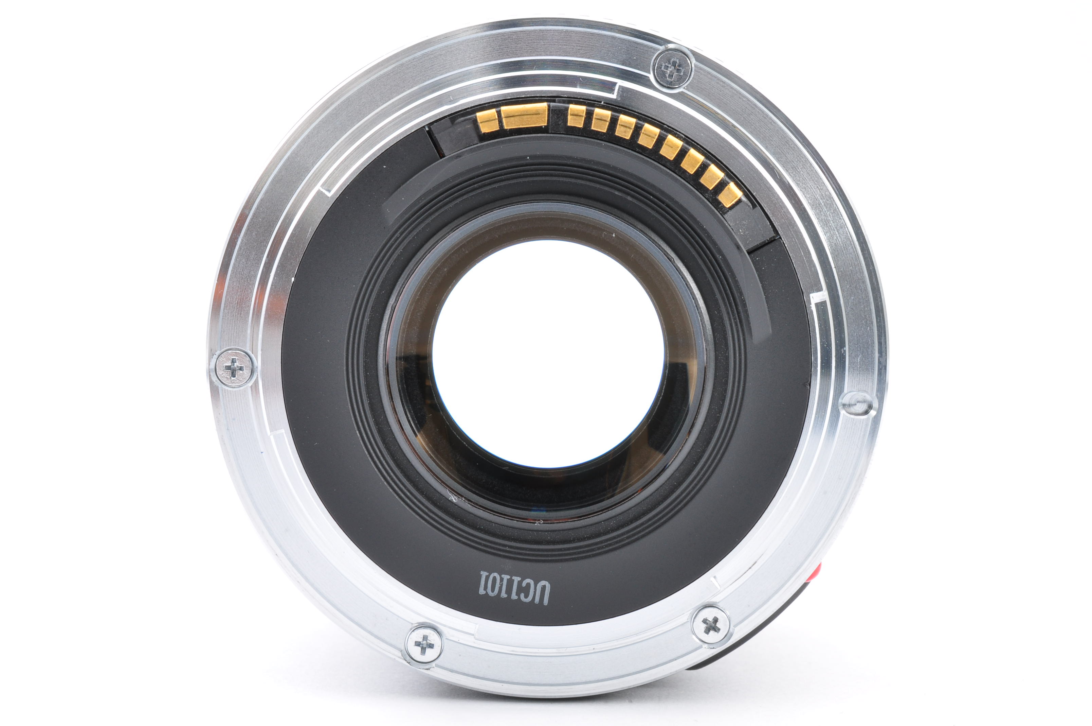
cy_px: 363
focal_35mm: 60
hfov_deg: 33.4
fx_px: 1818
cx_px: 546
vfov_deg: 22.6
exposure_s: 1/200
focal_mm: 40
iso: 200
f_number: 22
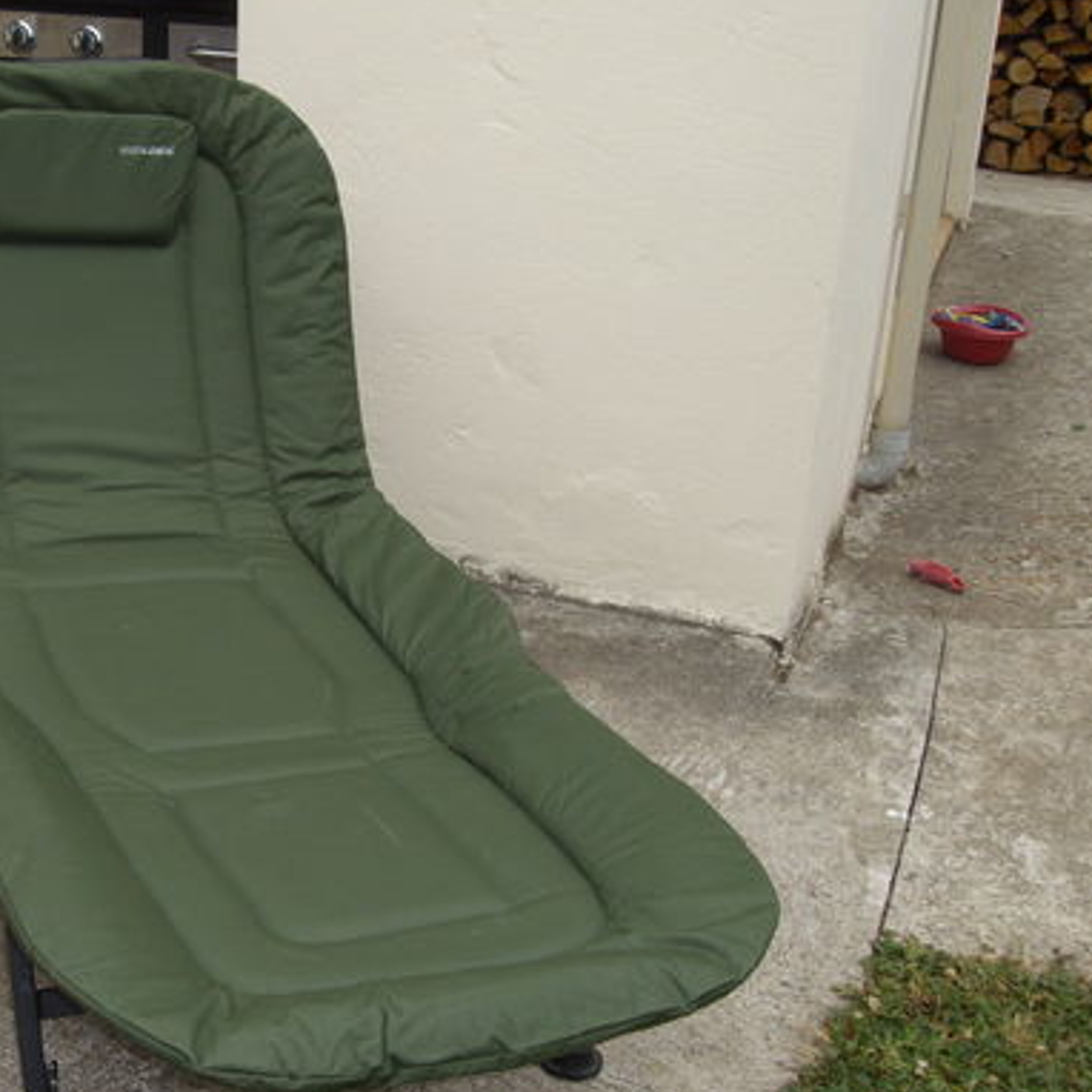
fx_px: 1785
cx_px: 254
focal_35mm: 50
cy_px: 517
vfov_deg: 34.0
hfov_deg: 33.3
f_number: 4.8
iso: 80
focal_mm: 6
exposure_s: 1/125
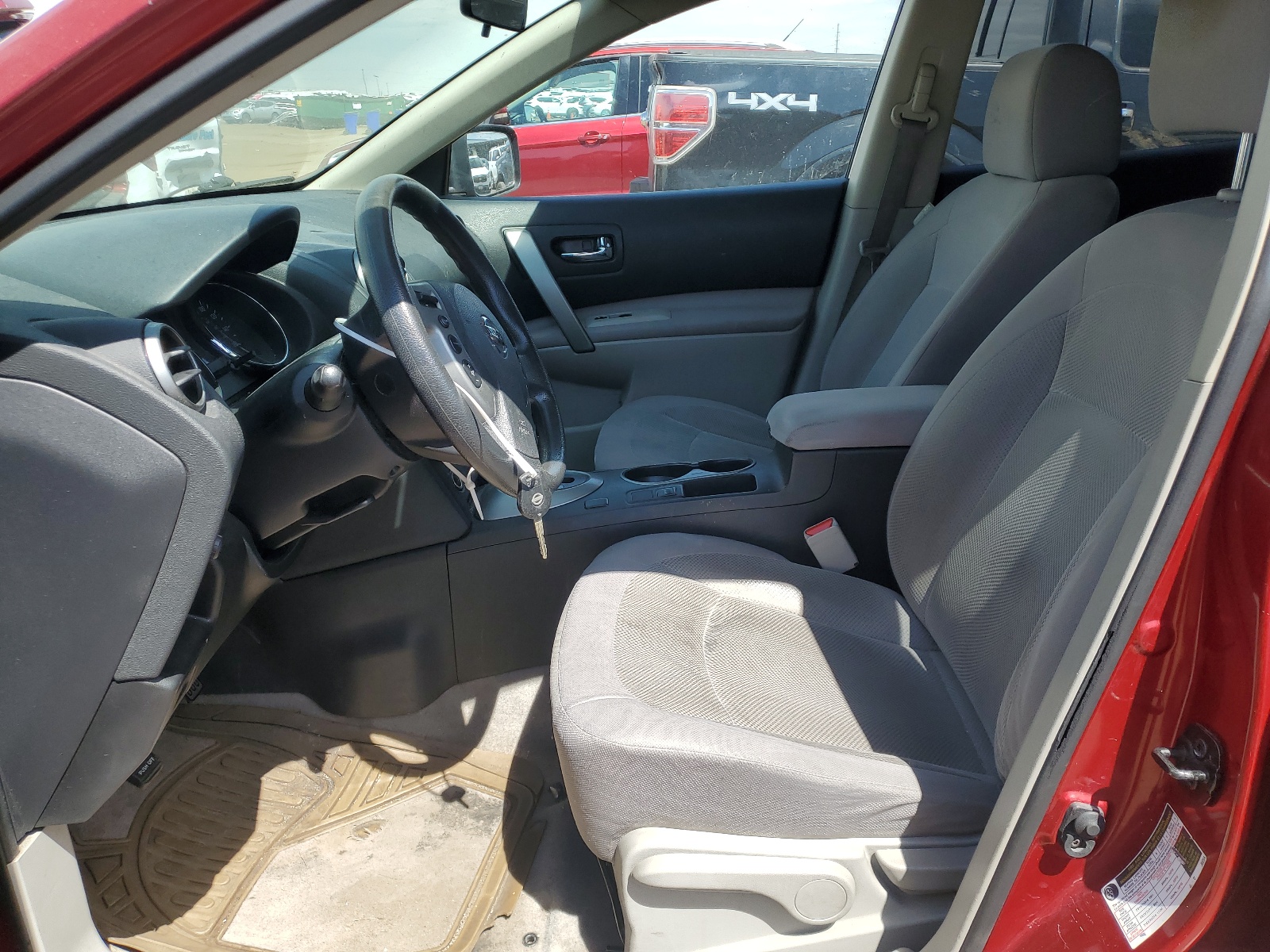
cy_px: 476
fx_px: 954
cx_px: 635
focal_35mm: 26
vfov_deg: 53.1
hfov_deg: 67.3
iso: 50
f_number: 1.5
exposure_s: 1/1250
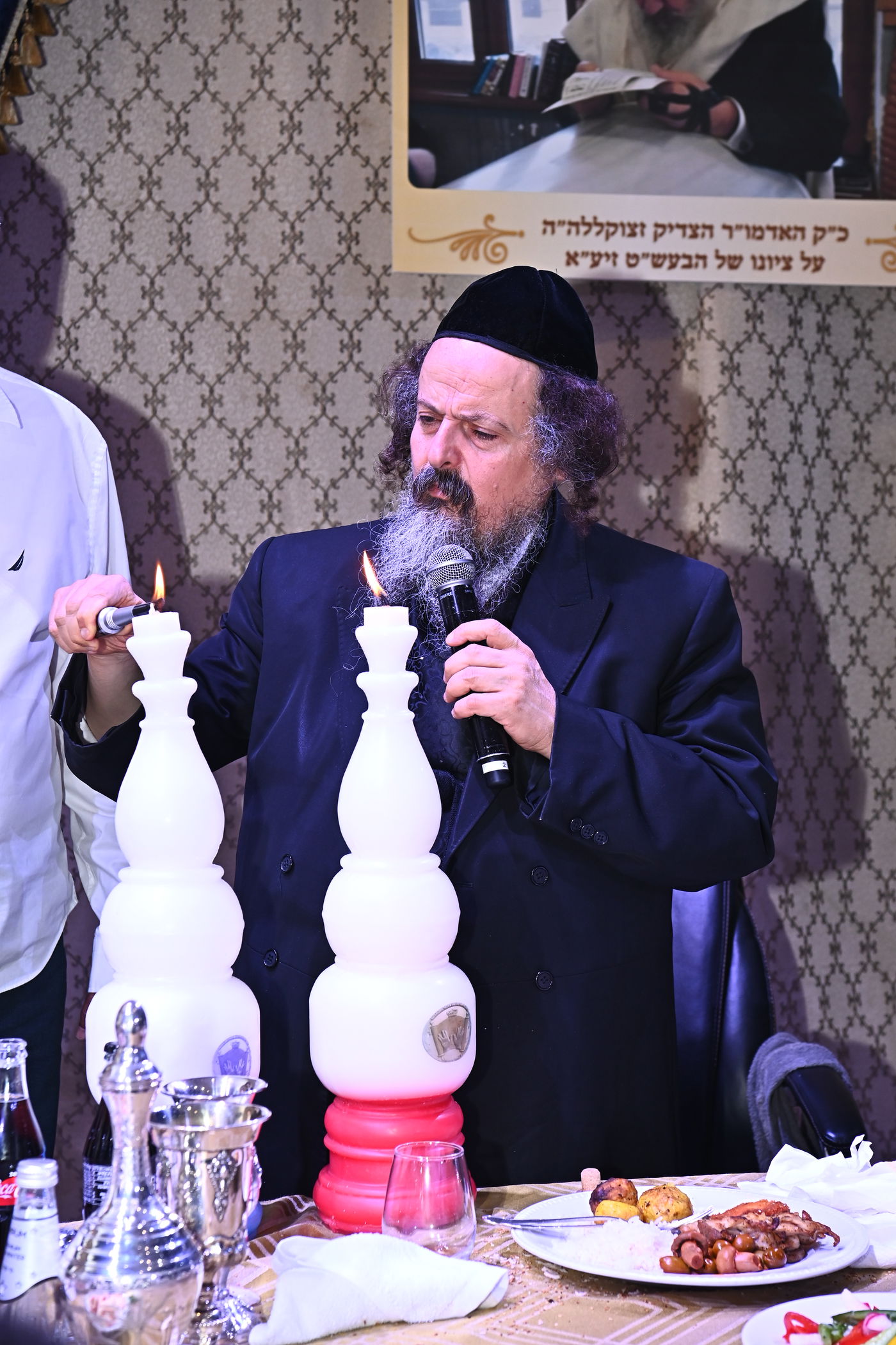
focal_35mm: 70
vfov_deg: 28.8
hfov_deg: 19.5
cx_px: 448
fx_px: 2614
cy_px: 672
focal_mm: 70
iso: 1250
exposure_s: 1/200
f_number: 7.1
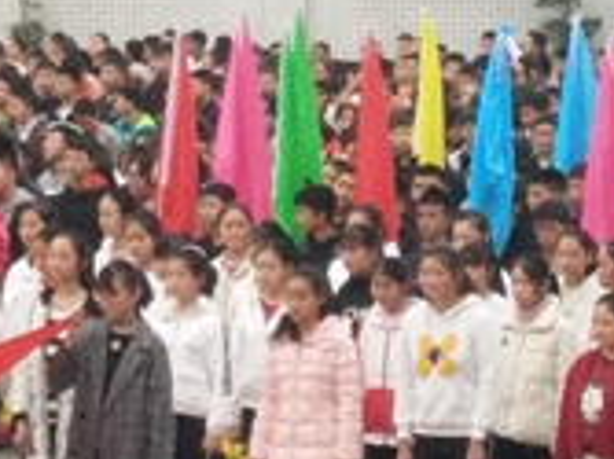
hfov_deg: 26.0
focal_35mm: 63
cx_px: -199
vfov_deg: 23.0
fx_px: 1117
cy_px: 108
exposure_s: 1/325
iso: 50
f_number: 2.2
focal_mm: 3.66
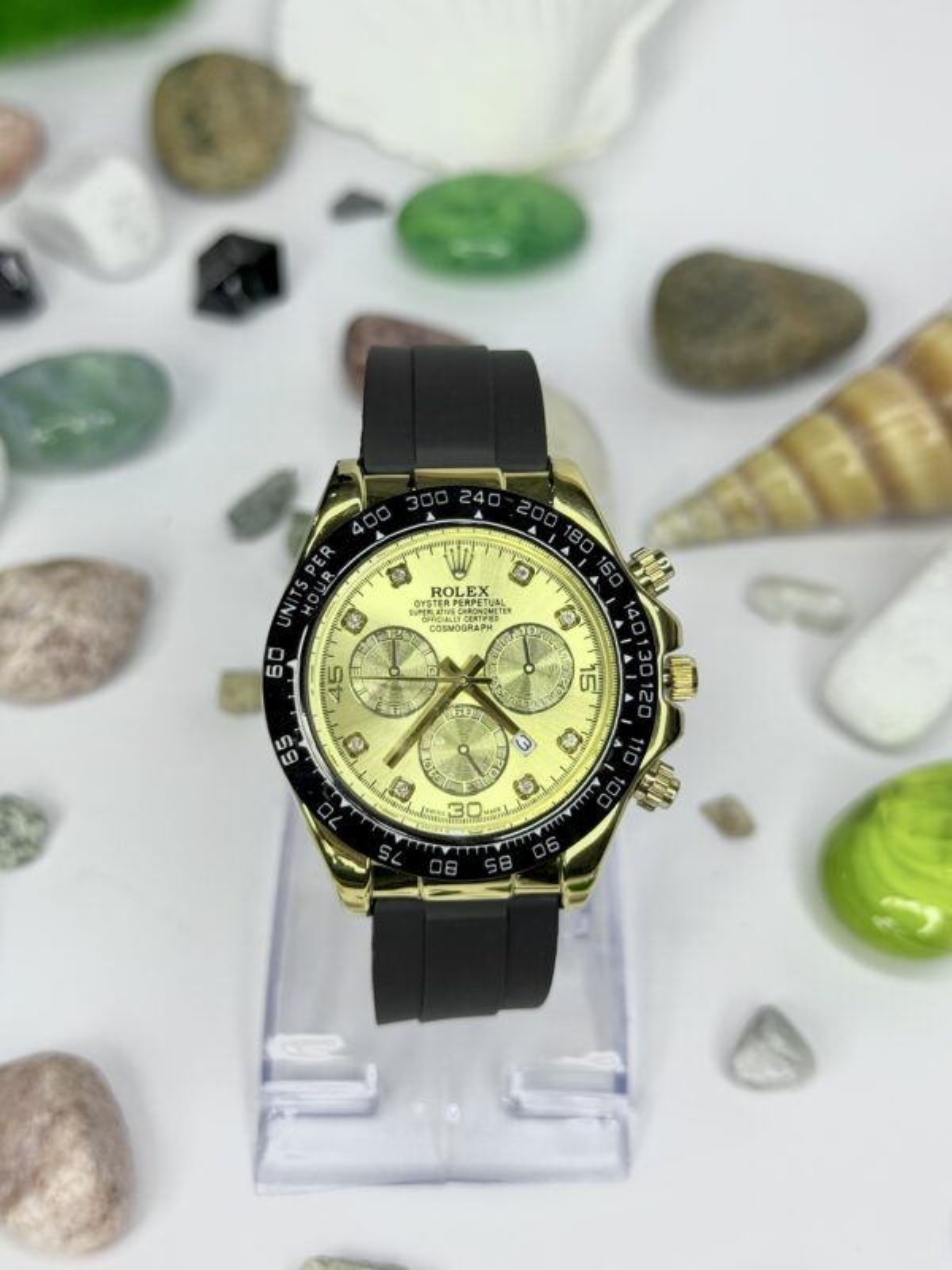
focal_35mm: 48
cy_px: 635
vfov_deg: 39.7
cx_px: 476
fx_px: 1760
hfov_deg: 30.3
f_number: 1.78
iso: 64
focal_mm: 6.76
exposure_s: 1/239
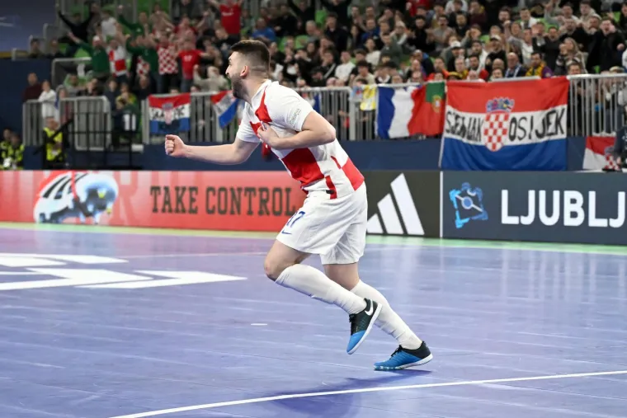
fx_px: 1306
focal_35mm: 75
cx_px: 314
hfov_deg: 27.0
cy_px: 209
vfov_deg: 18.2
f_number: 4
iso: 4000
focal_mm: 75
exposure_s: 1/3200
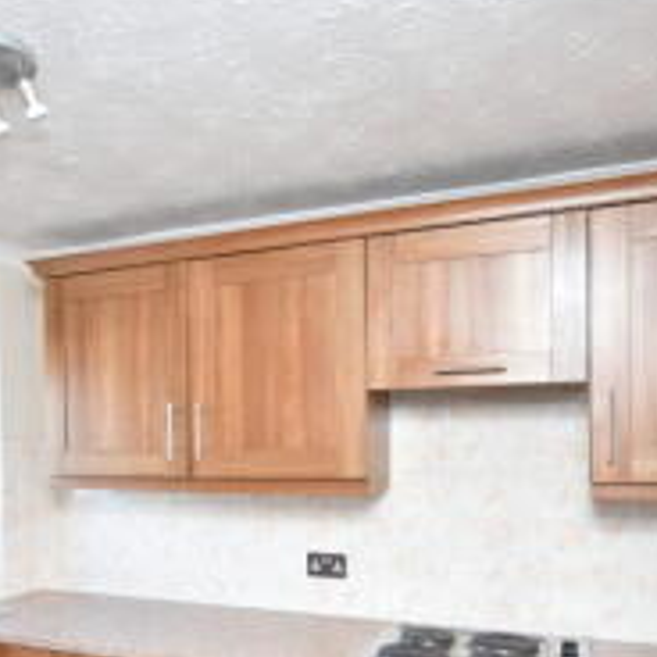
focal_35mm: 33
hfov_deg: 48.8
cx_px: 214
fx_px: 709
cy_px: 455
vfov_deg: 48.6
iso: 400
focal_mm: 10
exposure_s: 1/80
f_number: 4.5
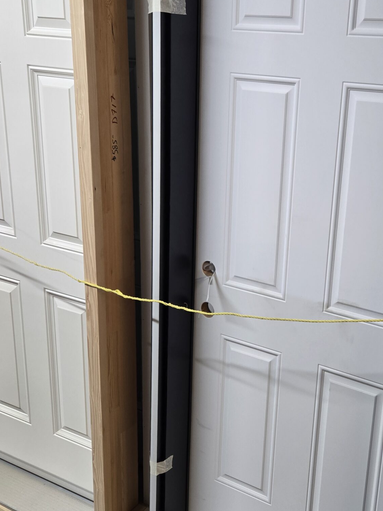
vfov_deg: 47.8
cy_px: 240
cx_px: 317
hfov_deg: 35.4
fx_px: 576
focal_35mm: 39
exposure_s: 1/63
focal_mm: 5.4
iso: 160
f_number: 1.8
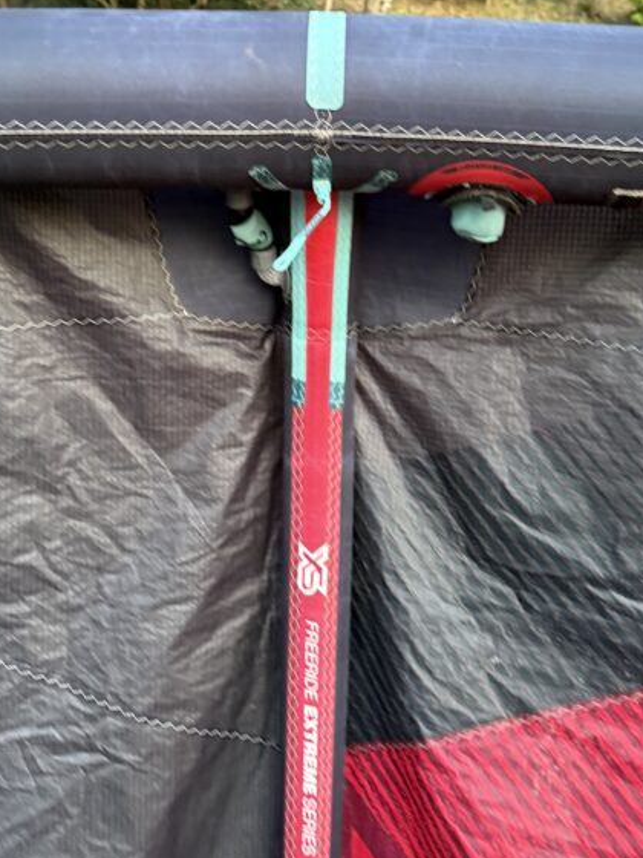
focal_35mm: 40
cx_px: 329
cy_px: 281
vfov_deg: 46.0
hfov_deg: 36.0
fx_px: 991
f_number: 1.78
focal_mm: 6.76
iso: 320
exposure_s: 1/60
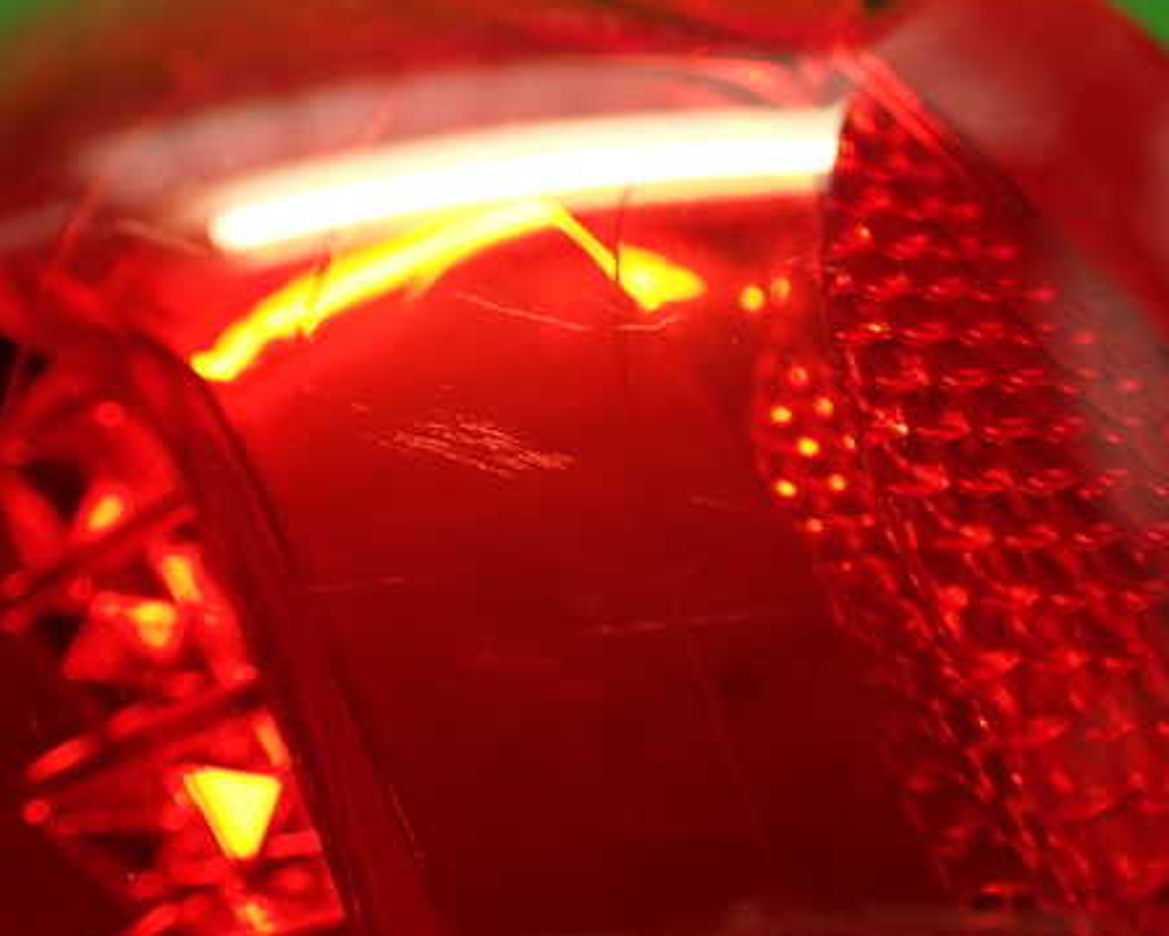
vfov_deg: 35.7
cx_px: 529
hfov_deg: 43.8
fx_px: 1453
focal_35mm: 42
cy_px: 451
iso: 200
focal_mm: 5.79
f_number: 2.4
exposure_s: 1/50
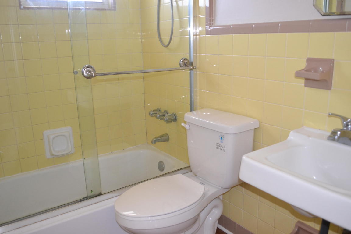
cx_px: 176
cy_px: 117
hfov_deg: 61.9
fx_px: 292
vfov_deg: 43.6
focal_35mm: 30
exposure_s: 1/60
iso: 1400
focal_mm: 20
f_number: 3.8
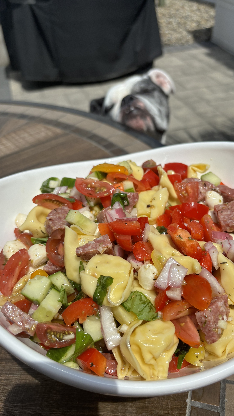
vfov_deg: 66.1
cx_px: 137
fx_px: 320
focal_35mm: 29
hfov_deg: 40.1
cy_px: 211
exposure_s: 1/6329
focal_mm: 5.96
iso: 50
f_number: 1.6
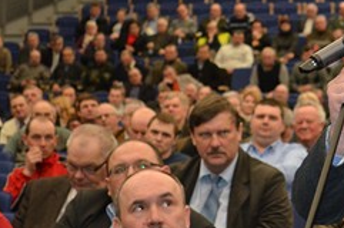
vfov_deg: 8.0
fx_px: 1632
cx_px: 310
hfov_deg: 11.9
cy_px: 62
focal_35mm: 171
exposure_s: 1/60
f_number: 5.6
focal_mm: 55
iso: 3200
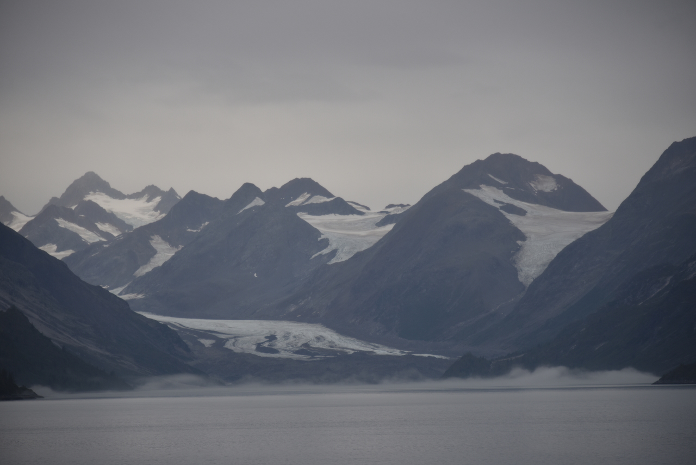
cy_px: 232
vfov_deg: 7.6
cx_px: 348
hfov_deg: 11.4
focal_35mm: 180
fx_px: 3481
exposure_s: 1/400
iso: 200
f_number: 5.6
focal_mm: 180
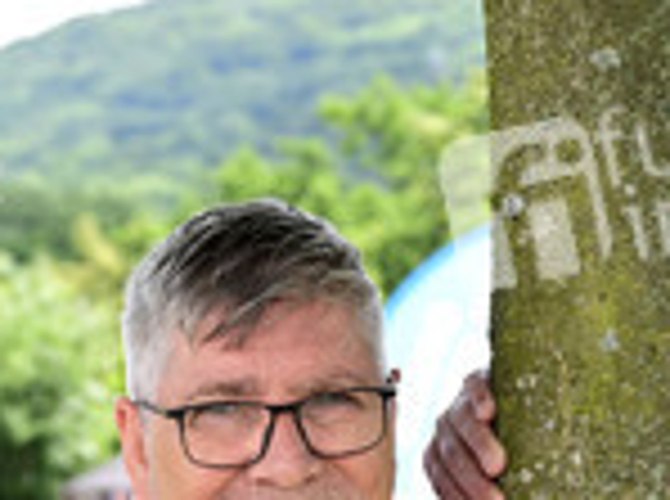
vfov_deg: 9.4
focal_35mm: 150
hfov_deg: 13.2
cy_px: 860
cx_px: 261
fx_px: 2896
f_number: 5.6
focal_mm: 58
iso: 125
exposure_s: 1/200
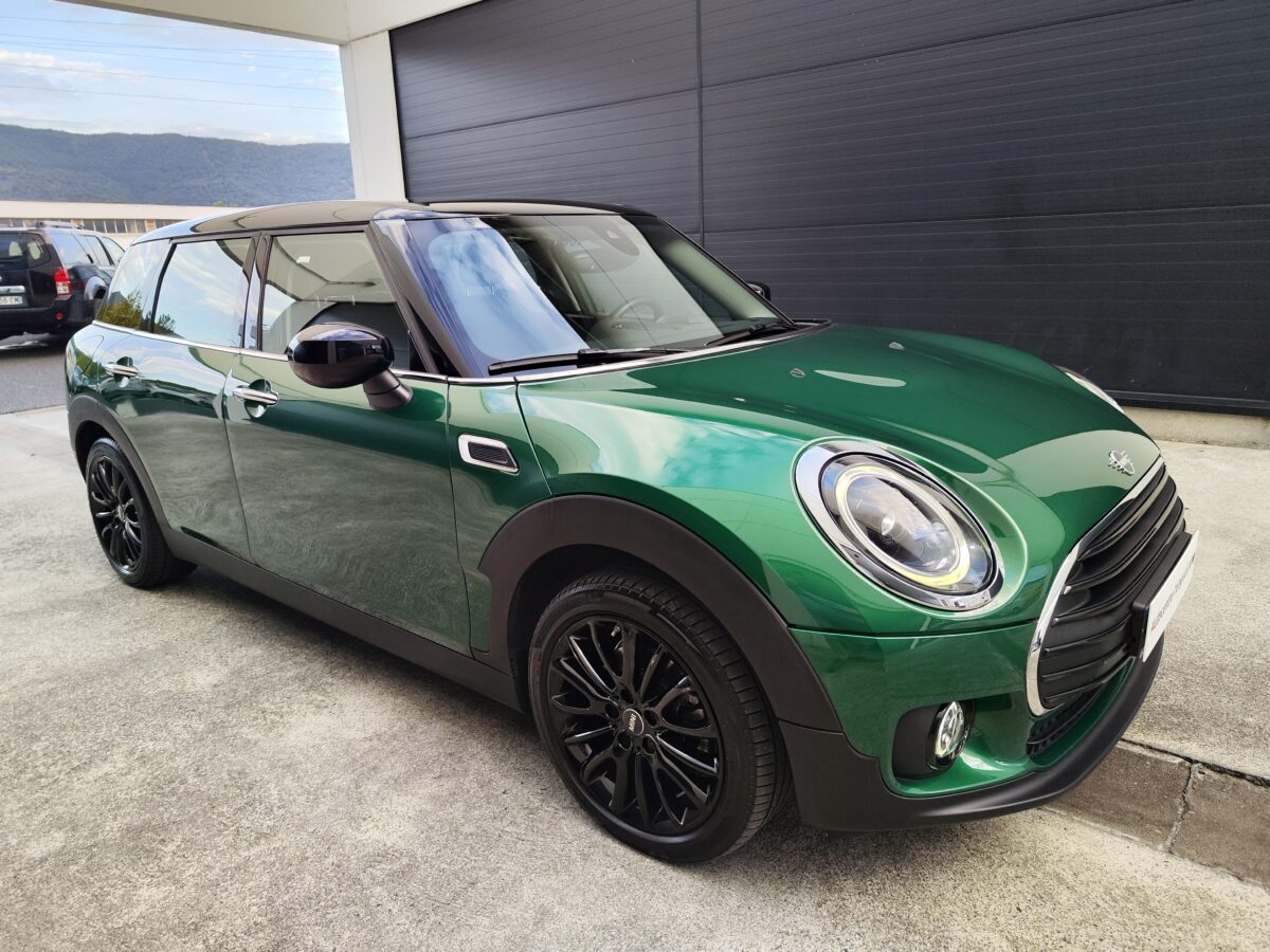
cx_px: 635
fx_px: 844
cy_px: 476
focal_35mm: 23
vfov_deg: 58.9
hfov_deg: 73.9
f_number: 1.69
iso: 77
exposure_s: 1/100
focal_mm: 7.01
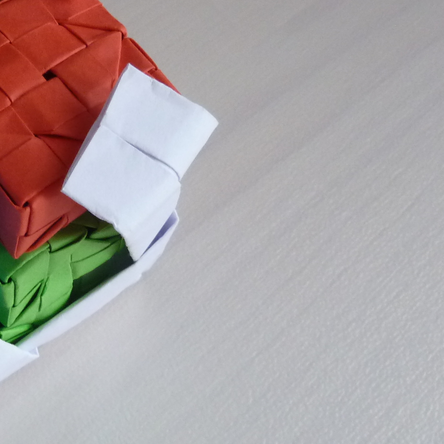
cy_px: 123
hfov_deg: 26.2
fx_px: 885
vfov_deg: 27.8
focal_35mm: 61
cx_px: -34
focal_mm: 4.1
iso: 250
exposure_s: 1/30
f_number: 3.3
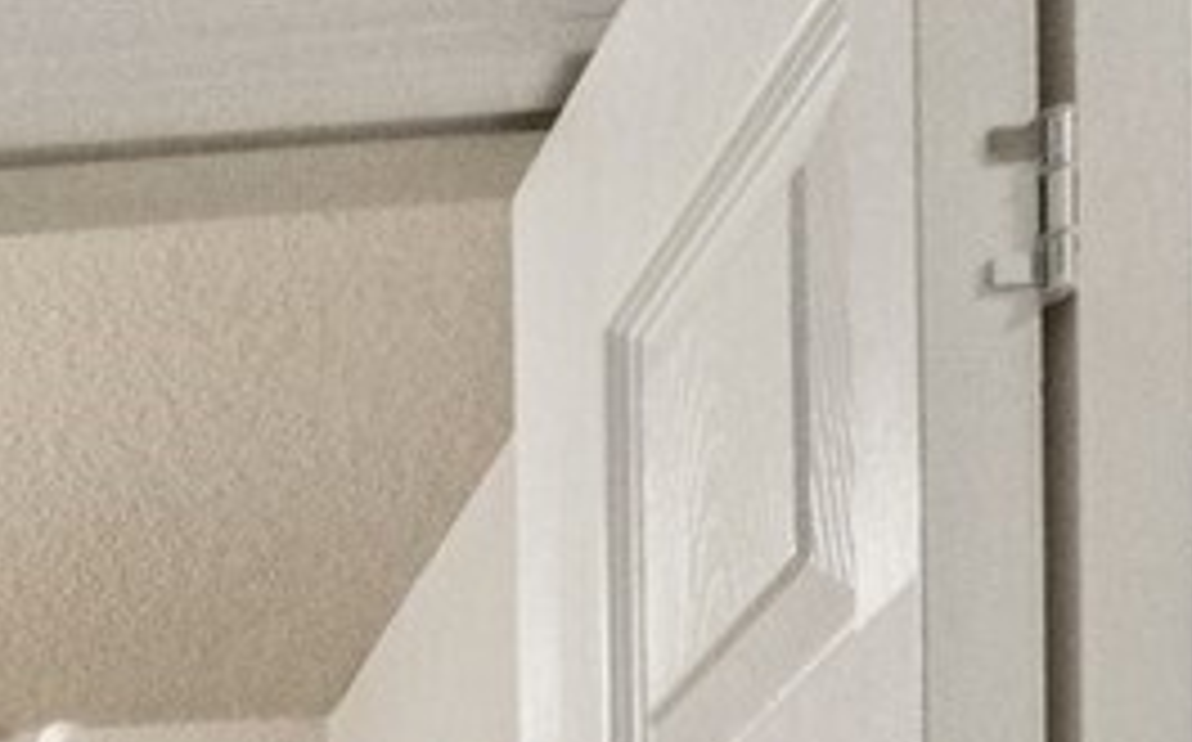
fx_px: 3180
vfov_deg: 10.4
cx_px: -942
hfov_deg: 17.4
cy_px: 2057
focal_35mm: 98
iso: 3200
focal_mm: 10
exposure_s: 1/30
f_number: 9
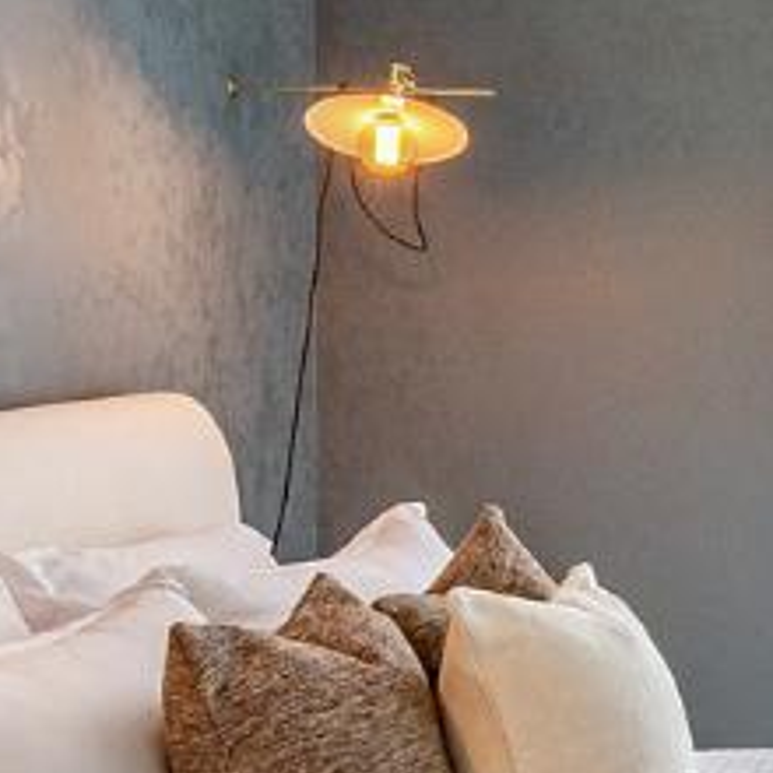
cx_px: 1142
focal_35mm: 87
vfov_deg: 19.9
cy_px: 255
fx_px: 2198
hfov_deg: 17.9
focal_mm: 15
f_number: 11
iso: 400
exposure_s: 1/13
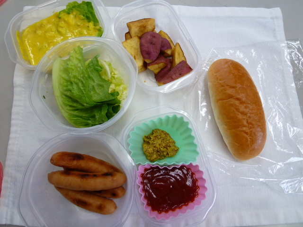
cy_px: 114
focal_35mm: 24
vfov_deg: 56.8
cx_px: 152
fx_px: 210
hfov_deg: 71.6
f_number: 2.2
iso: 125
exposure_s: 1/60
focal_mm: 4.3
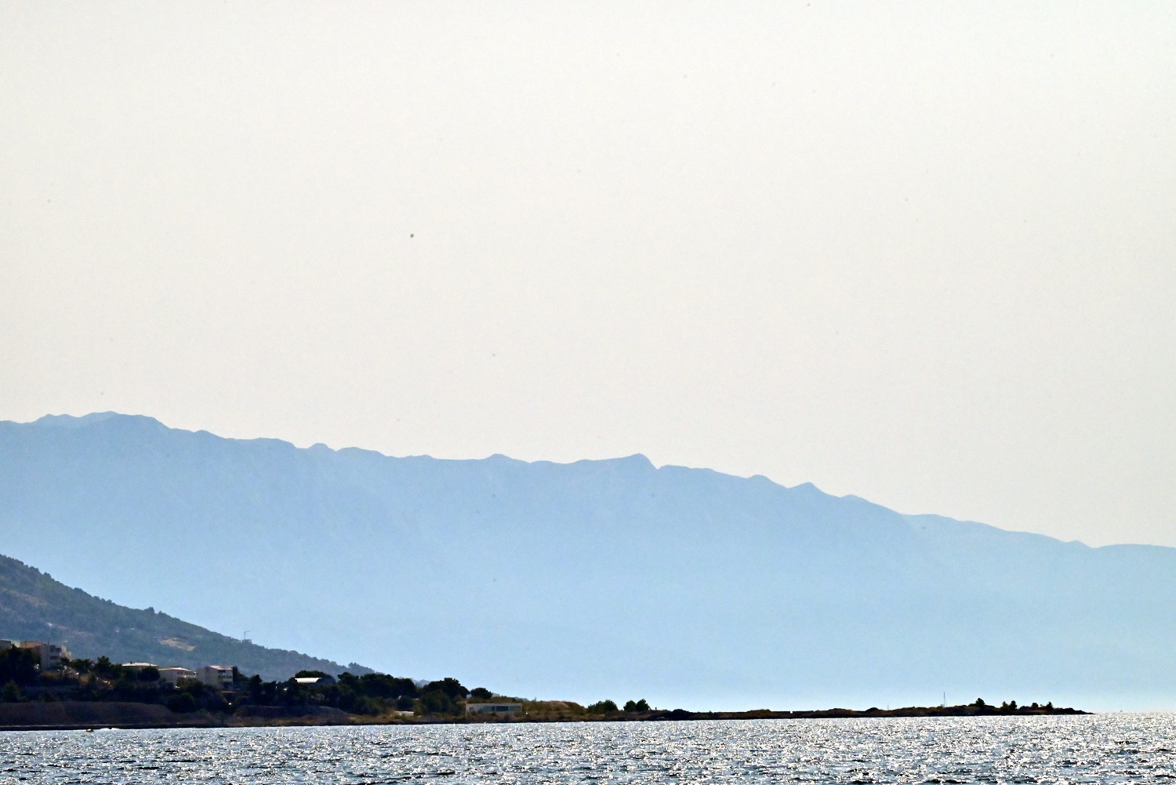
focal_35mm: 230
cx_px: 588
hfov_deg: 8.9
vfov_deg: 6.0
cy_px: 392
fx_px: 7515
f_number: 29
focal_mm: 230
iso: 6400
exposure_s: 1/8000
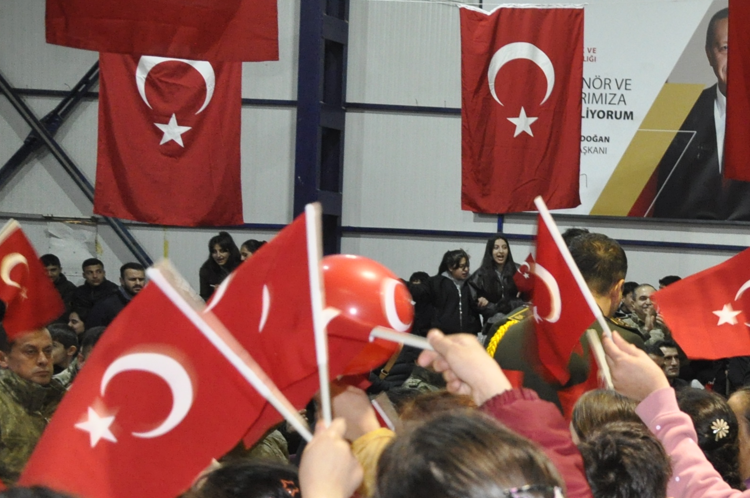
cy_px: 462
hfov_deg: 21.3
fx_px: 1776
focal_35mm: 85
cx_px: 1015
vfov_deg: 15.7
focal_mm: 21
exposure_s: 1/60
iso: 1250
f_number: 4.5
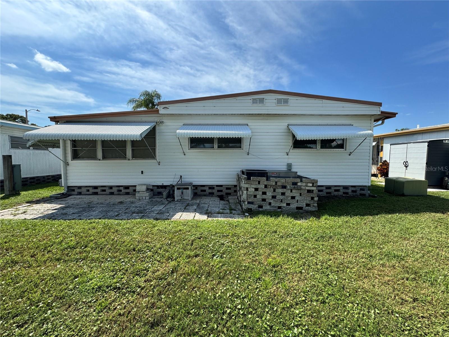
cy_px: 168
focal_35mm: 14
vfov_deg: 85.7
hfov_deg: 102.1
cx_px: 224
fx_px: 182
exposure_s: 1/1323
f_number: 2.2
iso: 50
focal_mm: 2.22
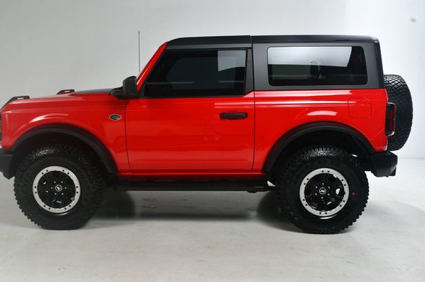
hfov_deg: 51.9
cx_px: 197
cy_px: 134
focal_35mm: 37
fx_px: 436
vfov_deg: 35.9
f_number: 13
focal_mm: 23
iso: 100
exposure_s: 1/160
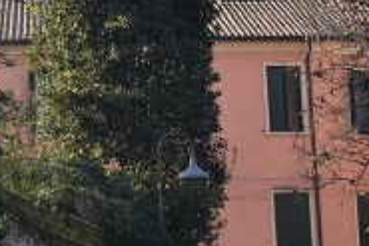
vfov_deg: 7.4
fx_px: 1868
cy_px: -122
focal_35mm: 182
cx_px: -213
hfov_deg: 10.8
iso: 200
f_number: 9
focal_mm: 25
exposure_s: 1/320
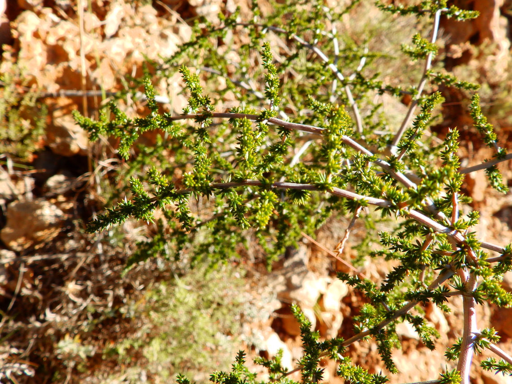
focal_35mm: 32
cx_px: 256
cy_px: 192
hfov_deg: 56.8
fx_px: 473
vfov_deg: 44.2
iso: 80
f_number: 4.5
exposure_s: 1/160
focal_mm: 5.7
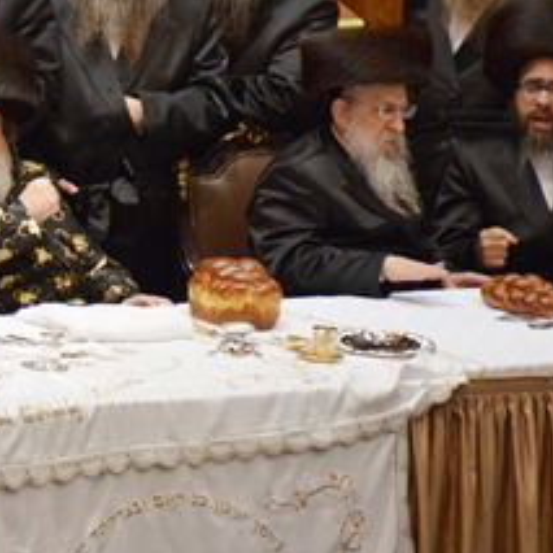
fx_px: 13863
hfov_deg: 2.3
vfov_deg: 2.3
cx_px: -161
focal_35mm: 767
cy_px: 116
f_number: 5.6
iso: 2000
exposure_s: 1/125
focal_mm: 300
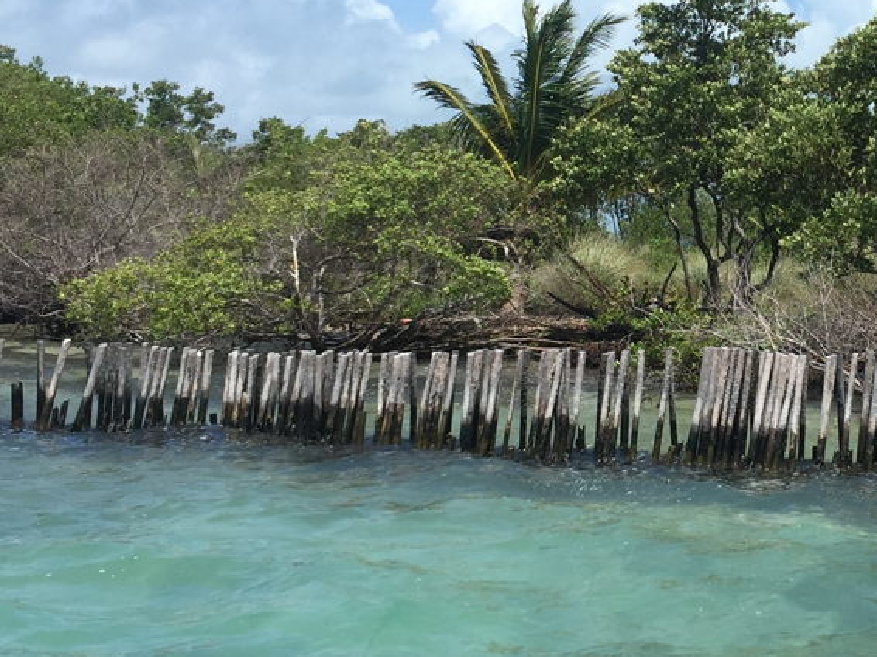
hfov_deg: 27.0
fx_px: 1773
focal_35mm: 70
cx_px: 760
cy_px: 229
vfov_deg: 20.9
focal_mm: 4.15
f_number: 2.2
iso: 32
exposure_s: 1/2083
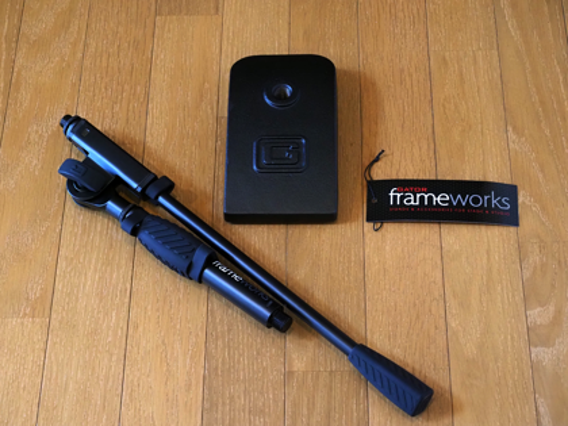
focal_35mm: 80
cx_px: 284
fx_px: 1313
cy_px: 213
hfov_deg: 24.4
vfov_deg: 18.4
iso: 3200
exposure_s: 1/80
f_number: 5.6
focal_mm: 40
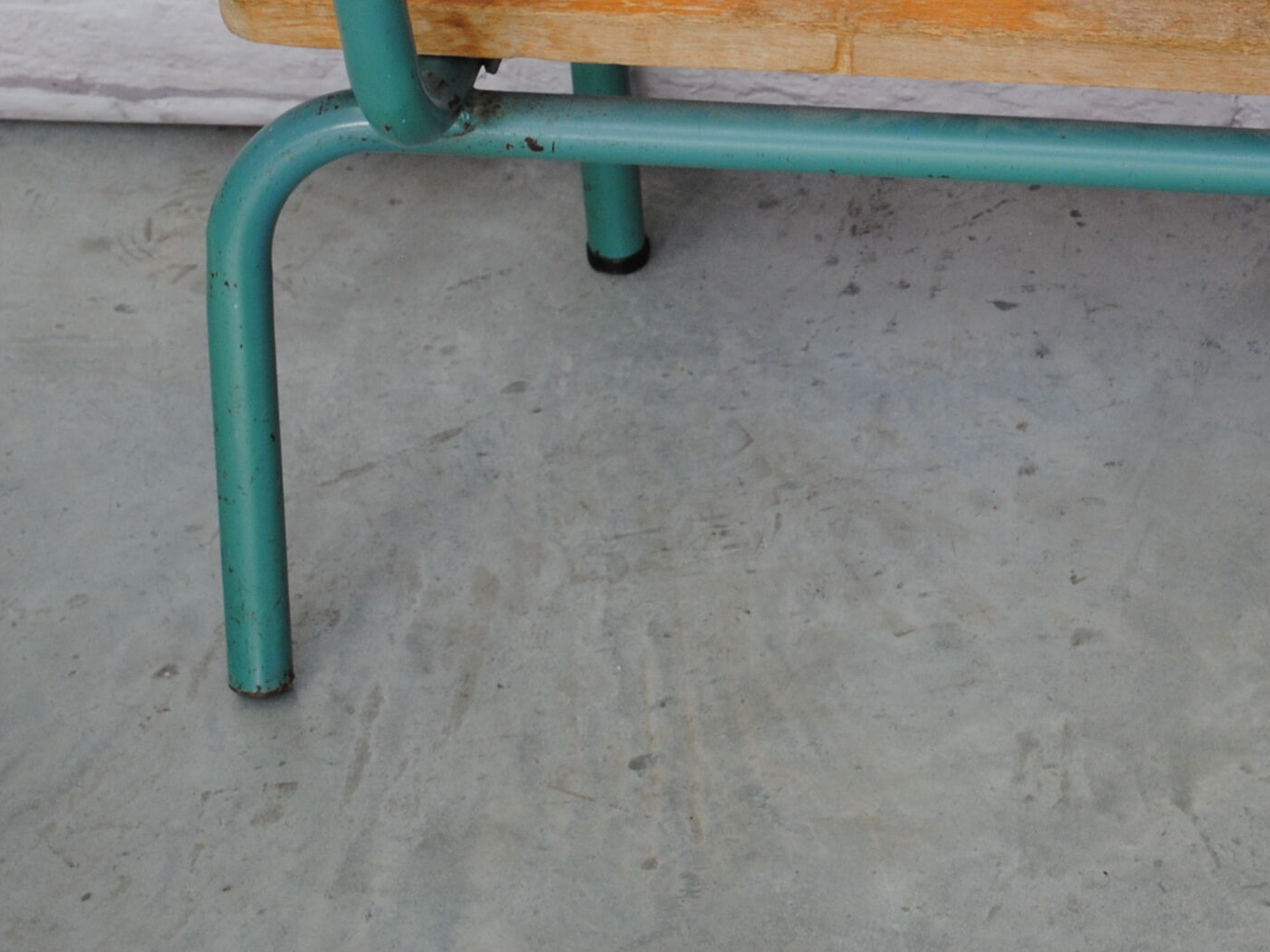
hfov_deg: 14.8
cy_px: 151
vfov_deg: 11.2
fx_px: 4842
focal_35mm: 132
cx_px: 1193
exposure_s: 1/100
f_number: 5.3
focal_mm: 44
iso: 200
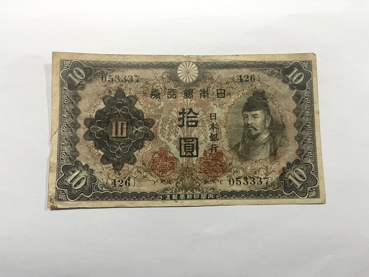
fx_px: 277
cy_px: 138
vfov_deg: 53.1
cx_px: 184
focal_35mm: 26
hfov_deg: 67.3
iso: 200
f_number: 1.6
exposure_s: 1/50
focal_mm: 5.1
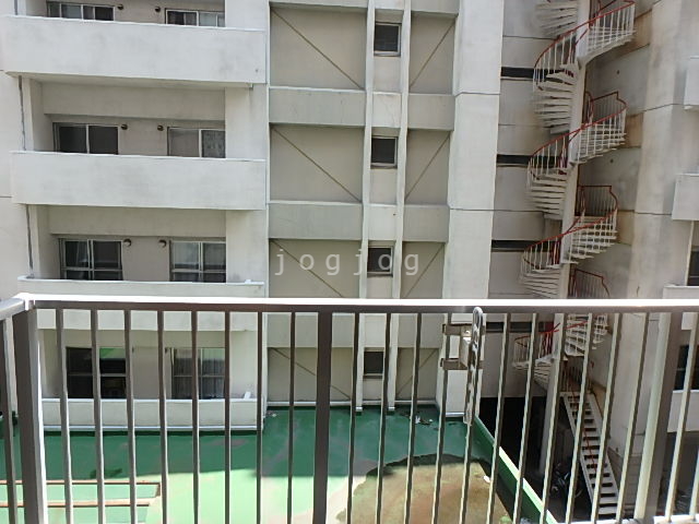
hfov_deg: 79.0
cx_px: 350
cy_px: 262
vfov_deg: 63.4
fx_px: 424
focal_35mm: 21
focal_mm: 3.7
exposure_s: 1/250
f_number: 3.5
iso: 125
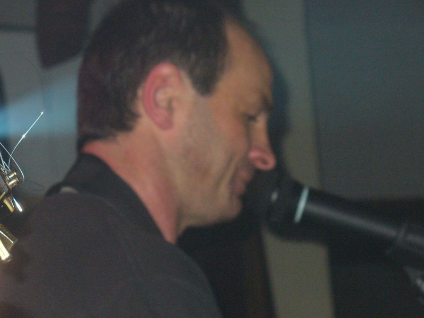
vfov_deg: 10.7
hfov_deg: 14.3
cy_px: 159
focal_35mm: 138
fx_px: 1690
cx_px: 212
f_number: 3.8
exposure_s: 1/60
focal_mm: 22.7
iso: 400
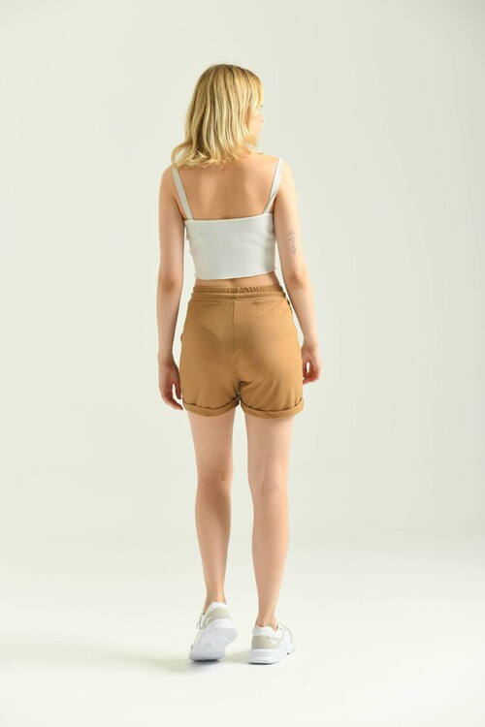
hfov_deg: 19.5
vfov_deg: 28.8
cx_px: 242
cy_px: 364
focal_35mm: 70
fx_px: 1414
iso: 125
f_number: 5.6
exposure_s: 1/160
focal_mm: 70
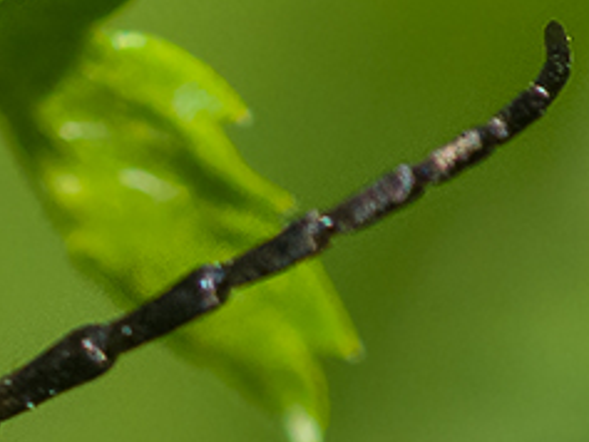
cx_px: -572
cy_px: 755
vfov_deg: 1.2
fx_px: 20684
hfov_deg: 1.6
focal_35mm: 1215
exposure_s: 1/1000
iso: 640
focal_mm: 200
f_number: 7.1
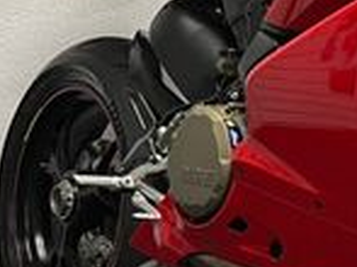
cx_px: 481
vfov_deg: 13.1
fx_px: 1164
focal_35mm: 113
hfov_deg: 16.4
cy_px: 90
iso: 80
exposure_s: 1/50
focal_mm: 5.1
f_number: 1.6
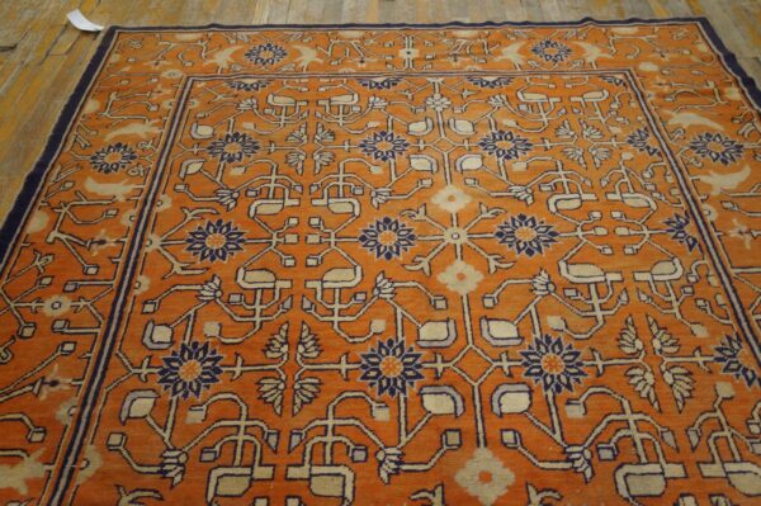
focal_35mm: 33
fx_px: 697
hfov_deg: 57.3
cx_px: 380
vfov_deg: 39.9
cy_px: 253
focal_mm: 22
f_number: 4
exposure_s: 1/60
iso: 640
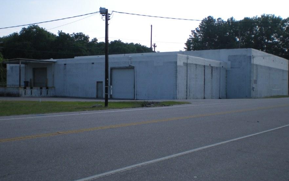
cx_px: 147
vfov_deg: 27.4
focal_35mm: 47
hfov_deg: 42.7
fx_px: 370
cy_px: 90
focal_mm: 6.3
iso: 64
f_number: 4.6
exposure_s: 1/629
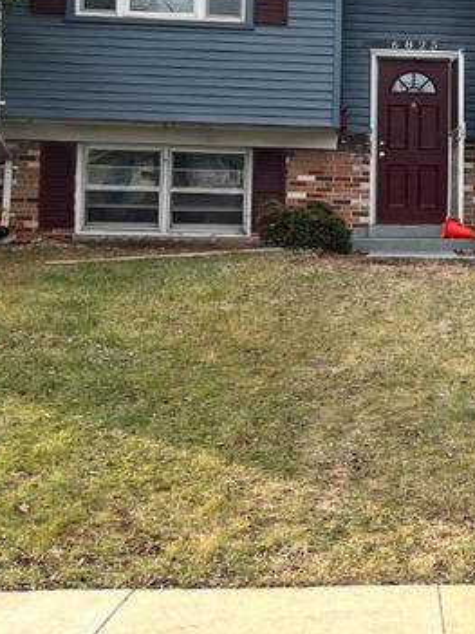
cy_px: 226
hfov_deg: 17.6
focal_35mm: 80
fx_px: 1465
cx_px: 565
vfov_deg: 24.3
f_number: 1.5
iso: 50
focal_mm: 5.7
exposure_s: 1/2165
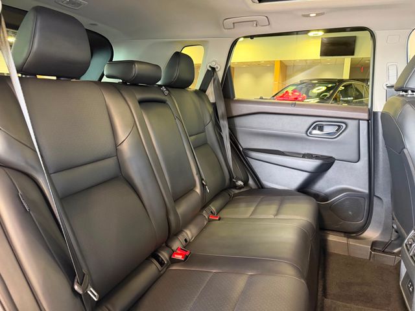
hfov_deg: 71.6
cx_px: 208
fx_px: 288
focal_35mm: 24
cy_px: 156
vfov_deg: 56.8
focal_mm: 6.76
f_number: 1.78
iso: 640
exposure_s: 1/40
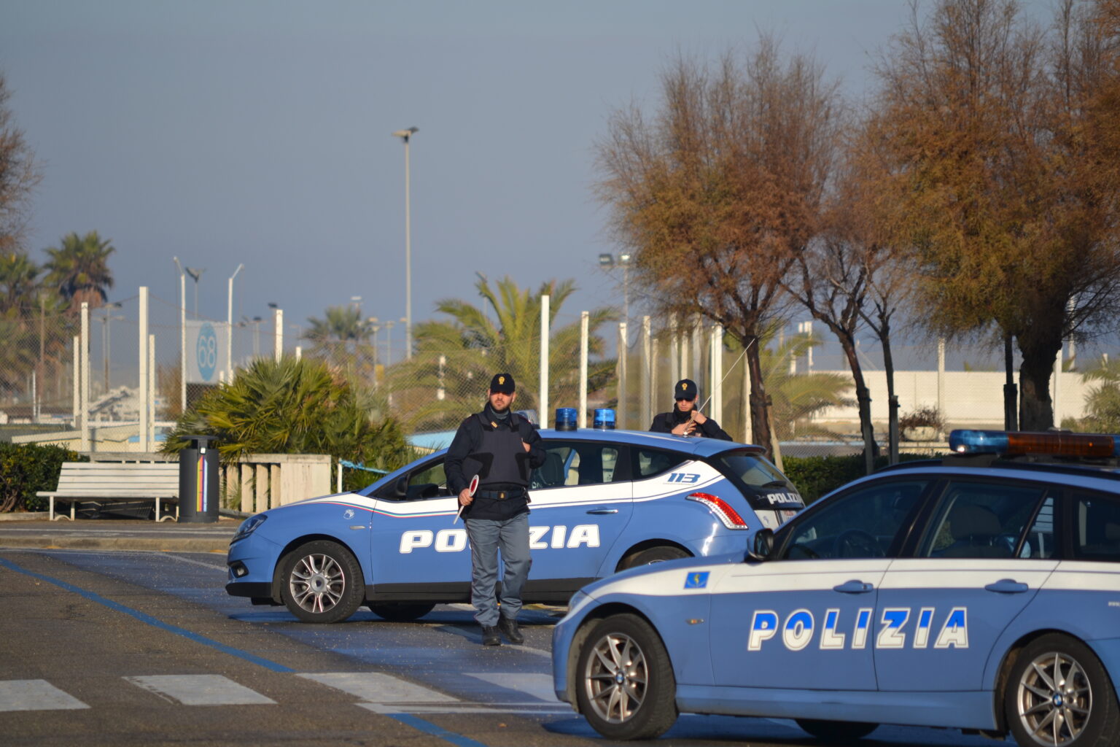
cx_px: 560
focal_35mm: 285
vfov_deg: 4.8
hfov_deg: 7.2
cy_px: 374
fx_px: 8866
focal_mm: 190
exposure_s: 1/500
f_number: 5.6
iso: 100
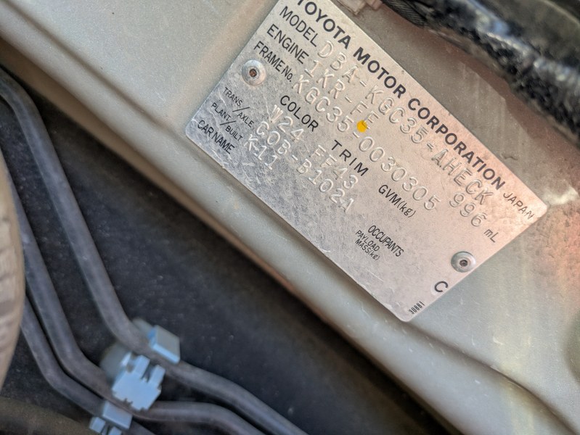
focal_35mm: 25
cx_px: 290
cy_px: 218
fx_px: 419
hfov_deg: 69.4
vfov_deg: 54.9
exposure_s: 1/120
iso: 97
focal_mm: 5.43
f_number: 1.89
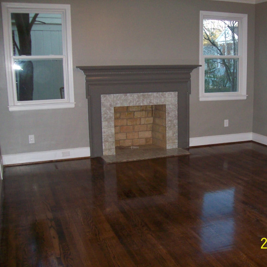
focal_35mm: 43
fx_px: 375
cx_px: 177
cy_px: 134
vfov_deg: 39.2
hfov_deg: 38.8
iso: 200
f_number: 2.7
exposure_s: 1/64
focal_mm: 6
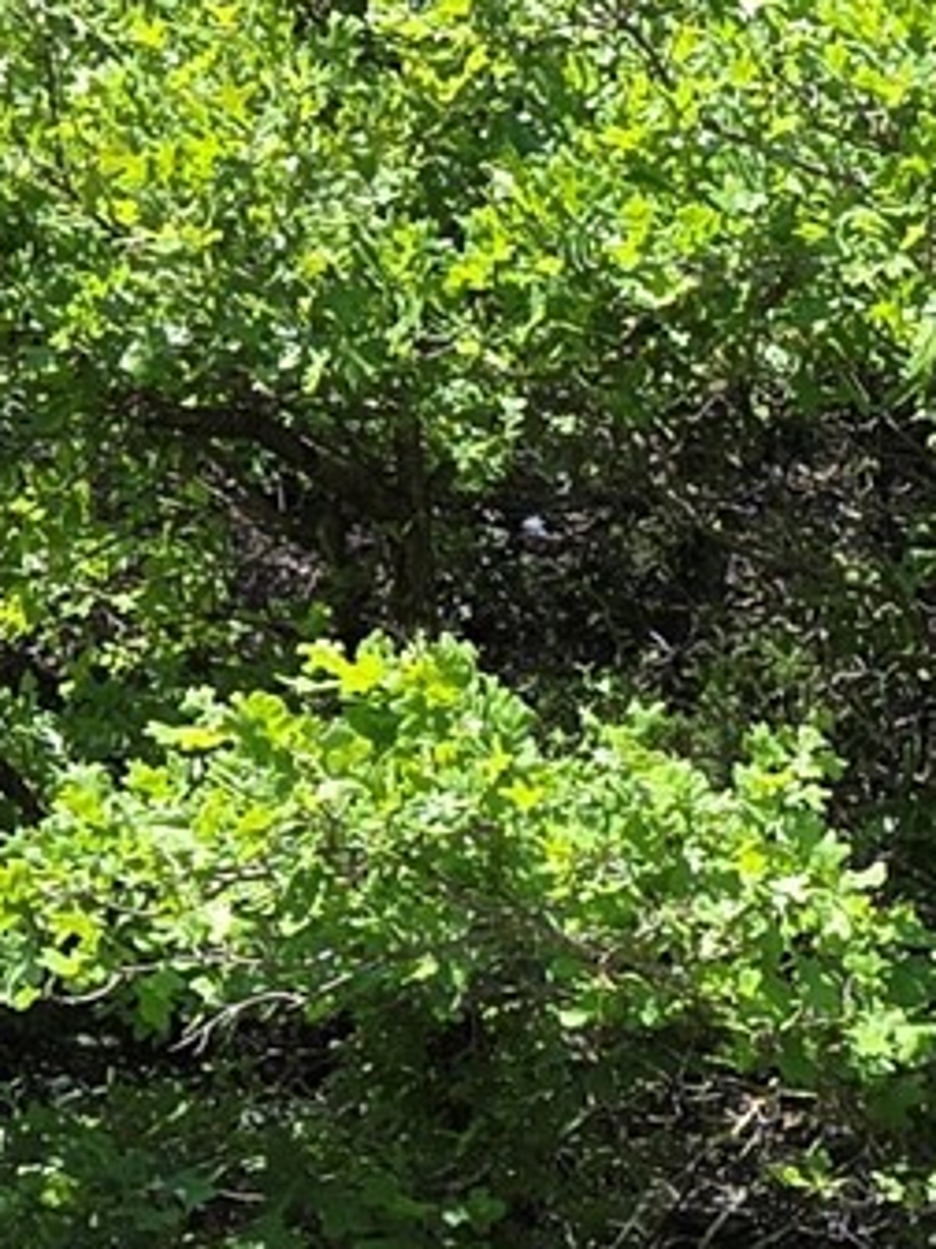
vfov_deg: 14.0
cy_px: 1071
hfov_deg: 9.8
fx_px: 5047
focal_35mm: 140
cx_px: 1913
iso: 80
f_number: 1.8
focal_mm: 5.4
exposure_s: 1/2228
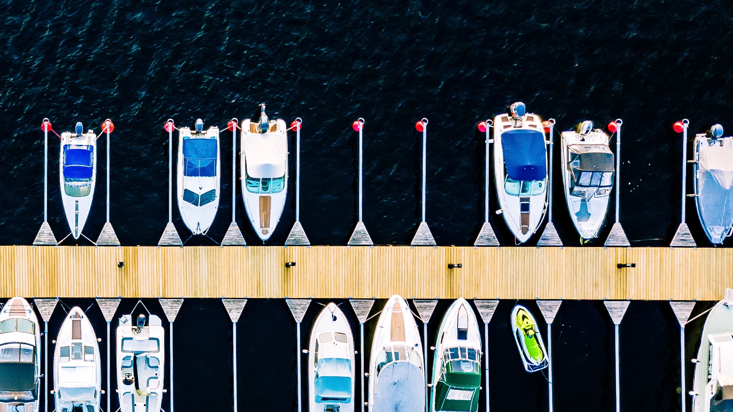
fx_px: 1050
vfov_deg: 22.2
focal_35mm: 54
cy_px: 263
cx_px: 63
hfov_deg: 36.0
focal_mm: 4.73
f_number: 2.2
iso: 100
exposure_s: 1/160
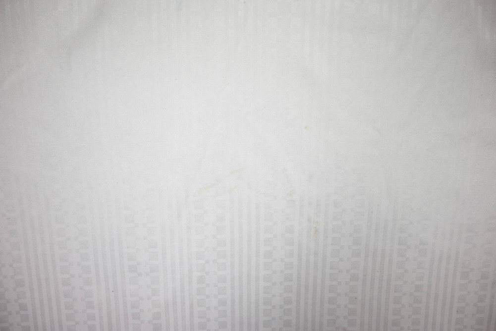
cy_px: 166
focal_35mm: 24
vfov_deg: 53.2
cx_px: 248
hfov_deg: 73.7
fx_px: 331
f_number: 4.8
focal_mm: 24
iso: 200
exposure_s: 1/250
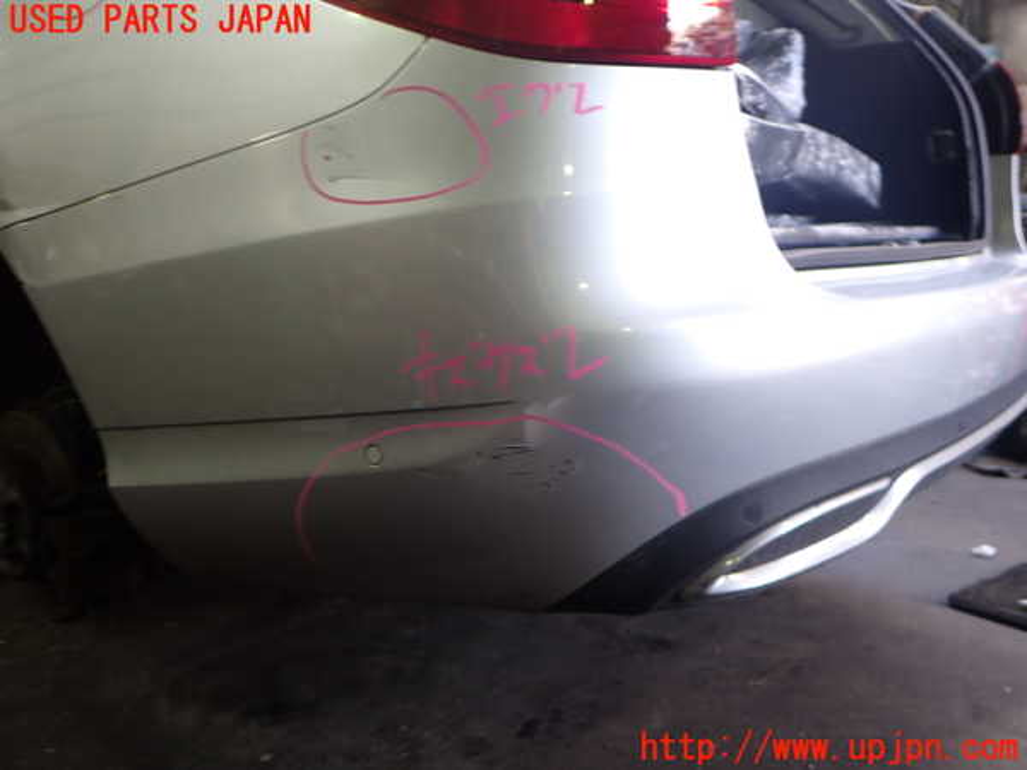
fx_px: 890
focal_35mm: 30
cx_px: 514
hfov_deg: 60.0
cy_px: 385
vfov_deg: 46.8
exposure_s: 1/30
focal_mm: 5.4
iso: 200
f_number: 2.3
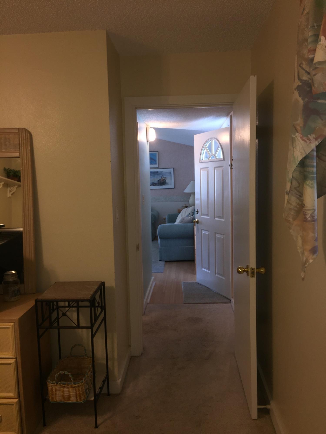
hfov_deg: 48.2
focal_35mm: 29
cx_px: 163
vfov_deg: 61.7
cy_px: 217
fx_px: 364
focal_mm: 4.15
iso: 32
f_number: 2.2
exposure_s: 1/32
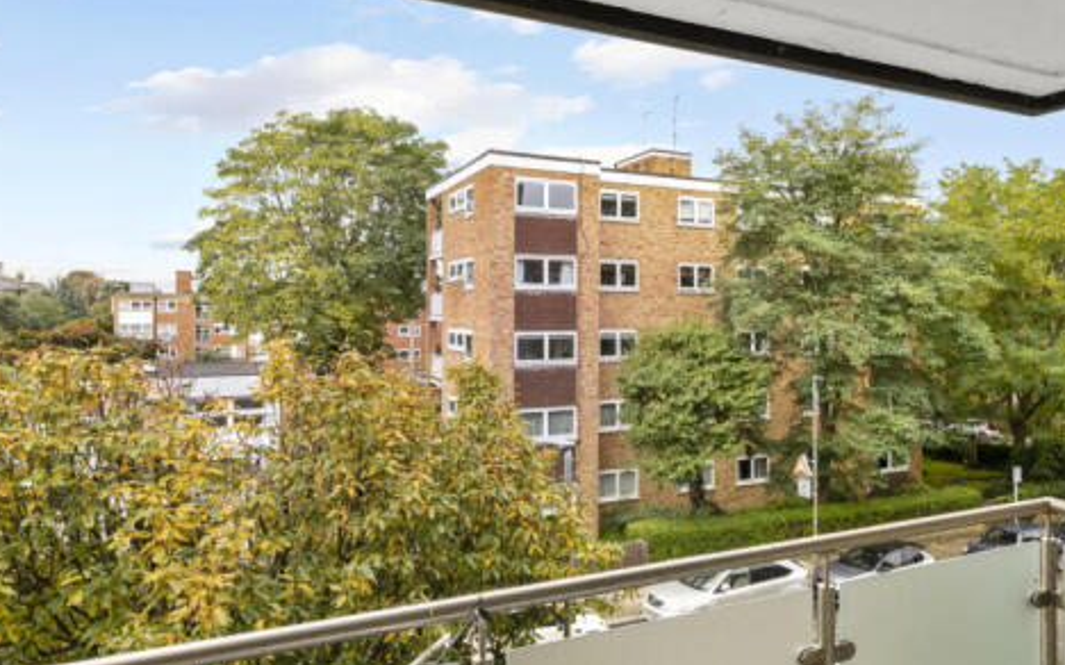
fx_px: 580
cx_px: 621
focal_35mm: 20
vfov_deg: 59.4
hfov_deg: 84.4
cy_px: 373
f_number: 16
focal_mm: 14
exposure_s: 1/60
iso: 400
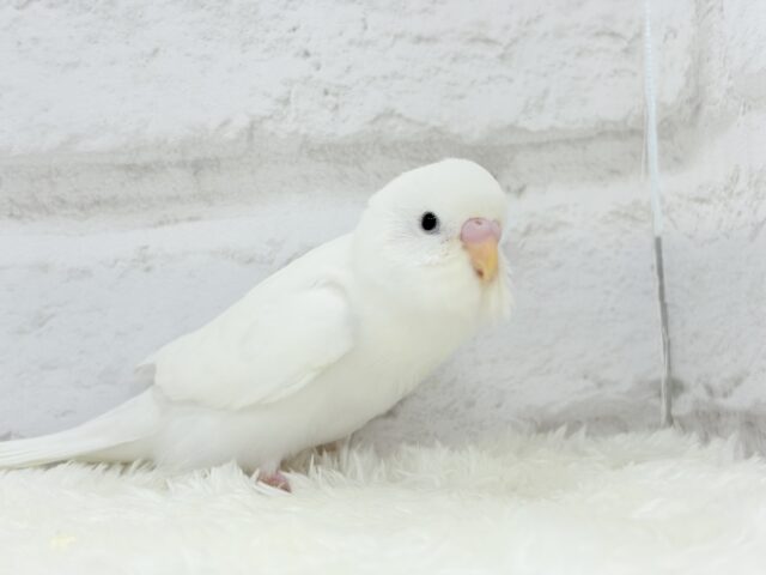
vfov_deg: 28.0
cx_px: 383
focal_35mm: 52
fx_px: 1151
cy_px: 288
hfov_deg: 36.8
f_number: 1.6
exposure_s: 1/50
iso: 32
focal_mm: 5.96
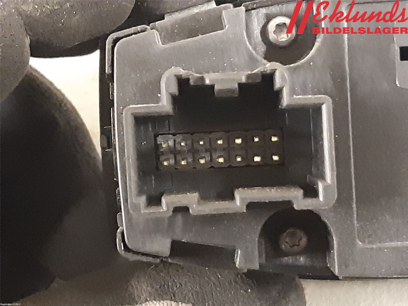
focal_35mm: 26
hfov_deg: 67.3
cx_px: 204
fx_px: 306
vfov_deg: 53.1
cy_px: 153
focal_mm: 3.93
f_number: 1.7
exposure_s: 1/17
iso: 640
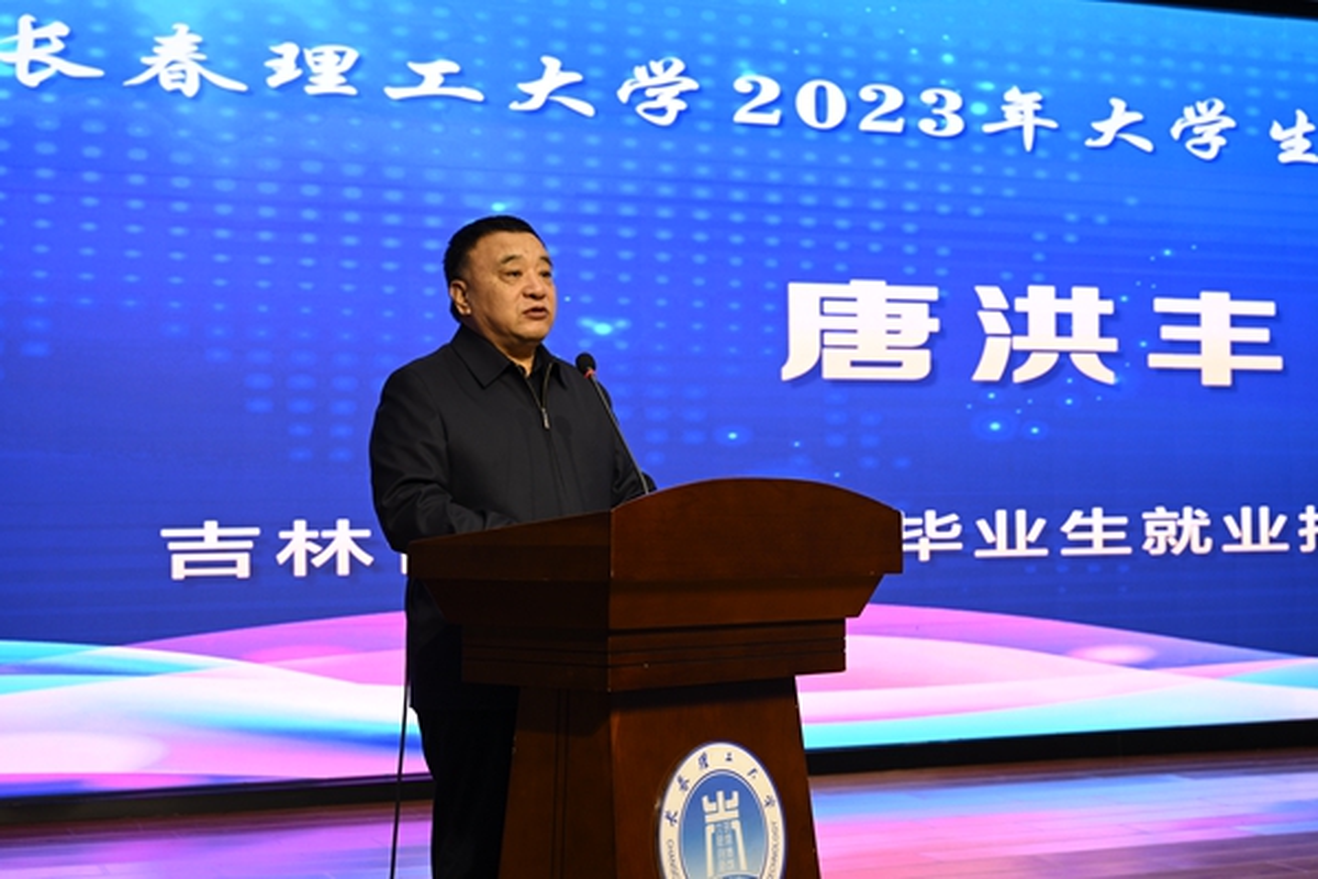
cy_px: 440
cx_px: 659
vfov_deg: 24.6
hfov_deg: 36.2
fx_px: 2013
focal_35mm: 55
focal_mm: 55
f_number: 5.6
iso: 640
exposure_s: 1/80
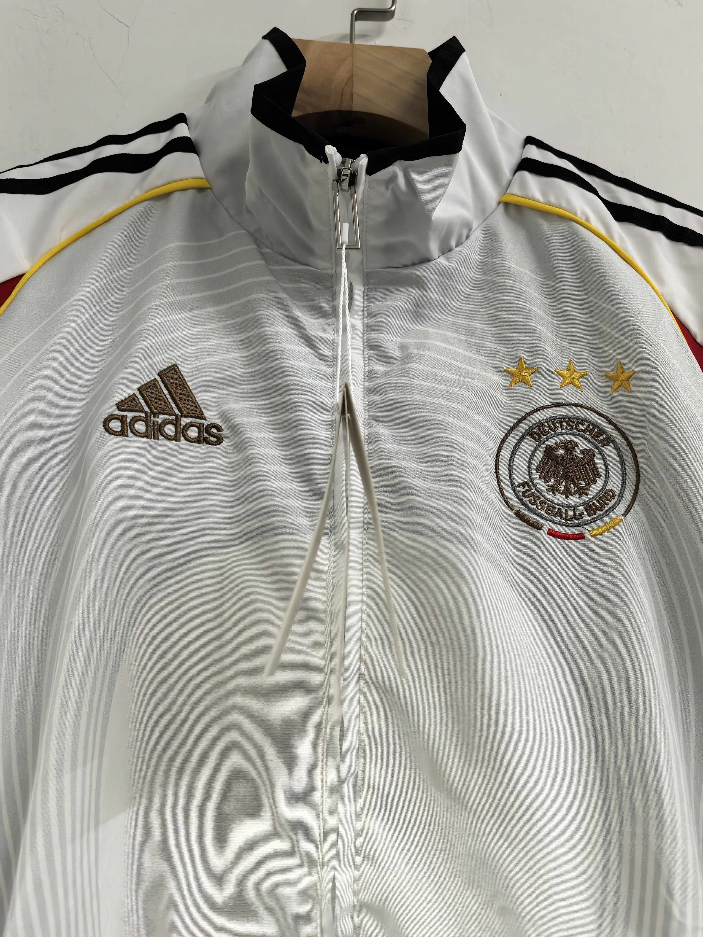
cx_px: 352
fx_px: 731
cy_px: 468
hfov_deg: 51.4
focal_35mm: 27
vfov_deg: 65.3
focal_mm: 6.98
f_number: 2
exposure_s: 1/33.3
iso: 320
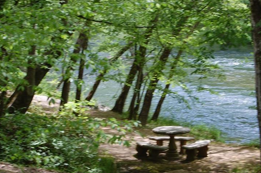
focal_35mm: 118
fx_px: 851
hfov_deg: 17.4
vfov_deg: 11.6
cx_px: 136
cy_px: 103
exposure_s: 1/125
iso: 200
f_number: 5.6
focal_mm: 55
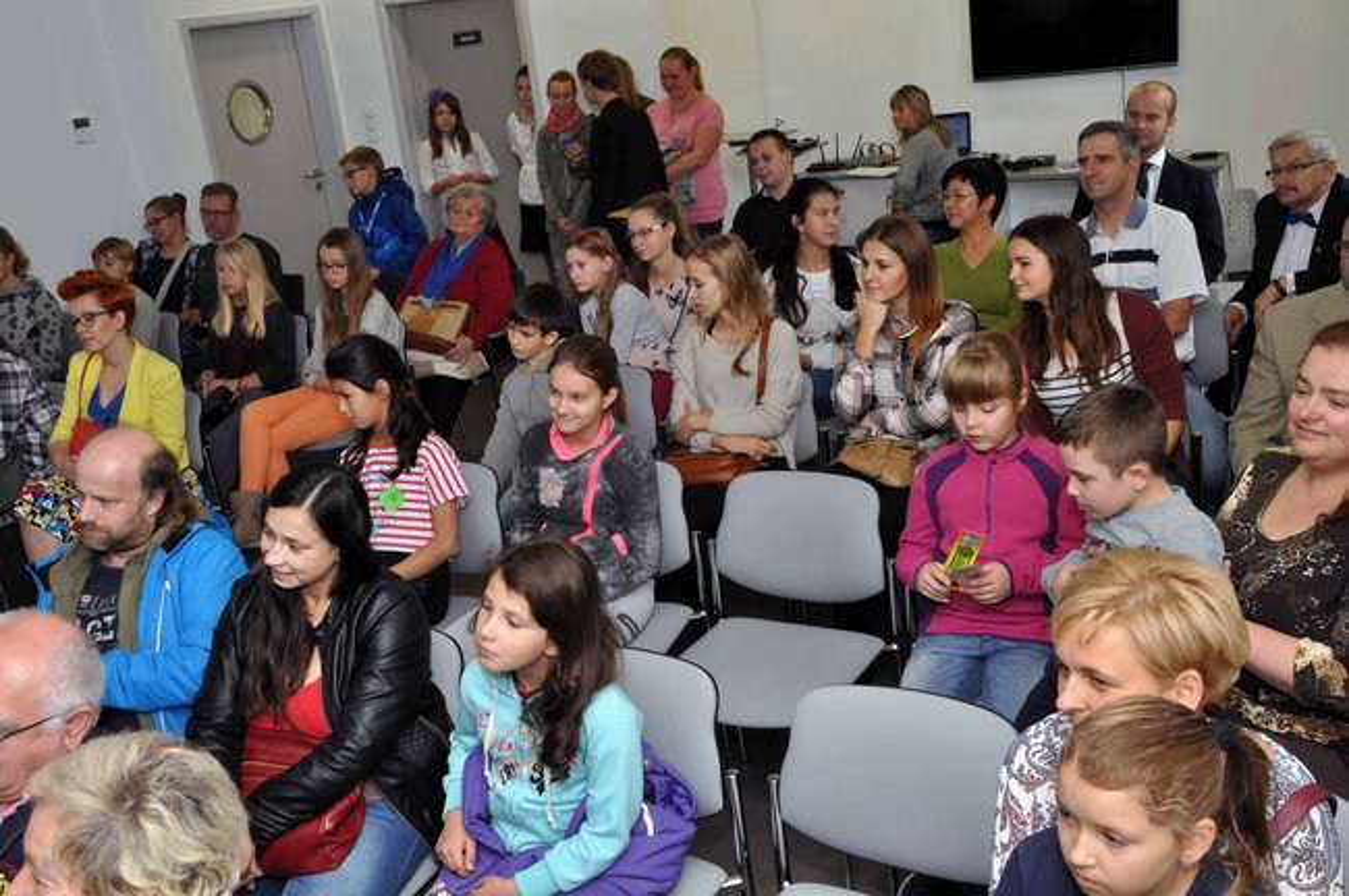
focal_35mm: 38
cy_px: 448
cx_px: 674
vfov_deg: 35.4
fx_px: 1404
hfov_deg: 51.3
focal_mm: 25
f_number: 13
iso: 800
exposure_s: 1/60
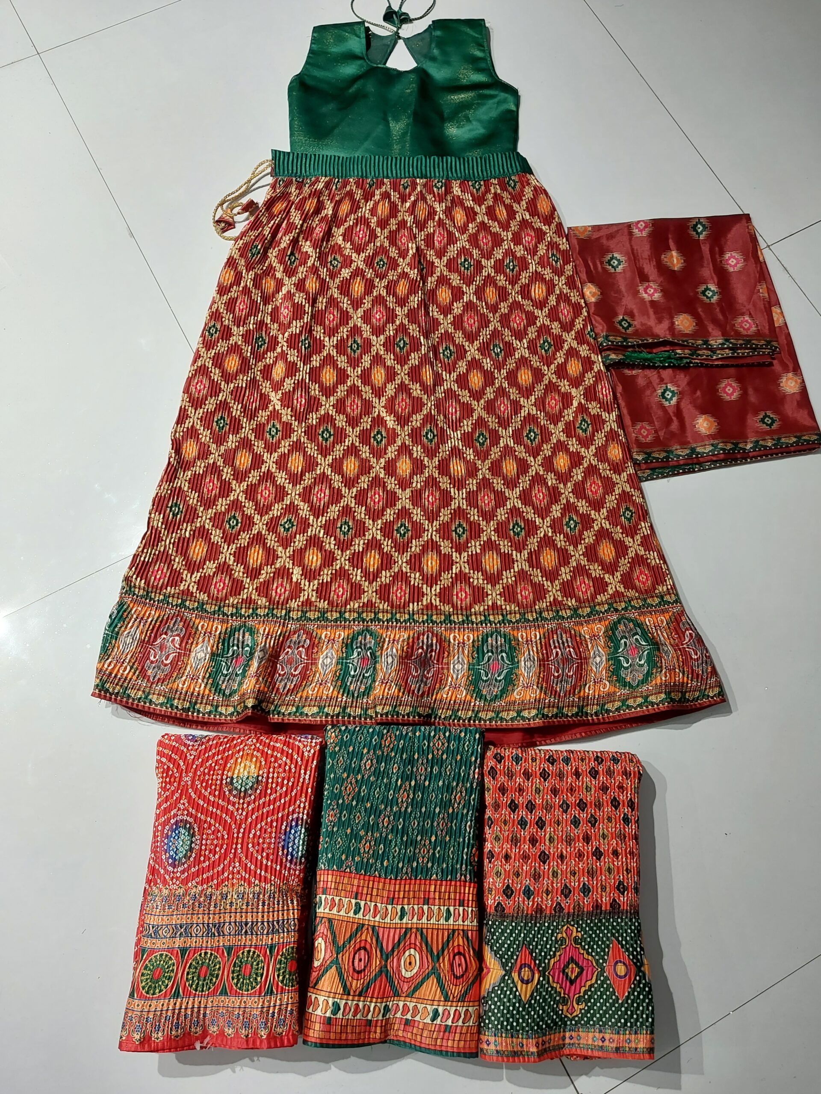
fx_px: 949
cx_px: 410
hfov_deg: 46.8
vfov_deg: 60.0
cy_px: 547
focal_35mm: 30
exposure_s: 1/50
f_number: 1.8
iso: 125
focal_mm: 4.6
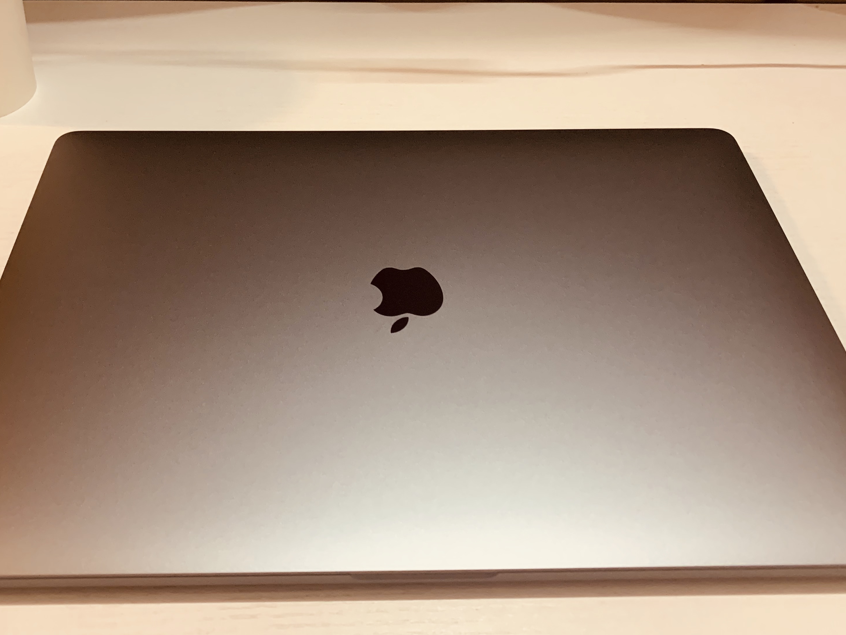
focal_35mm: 36
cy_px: 229
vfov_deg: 39.3
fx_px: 880
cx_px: 375
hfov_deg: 51.2
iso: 400
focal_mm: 4.25
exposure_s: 1/40
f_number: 1.8
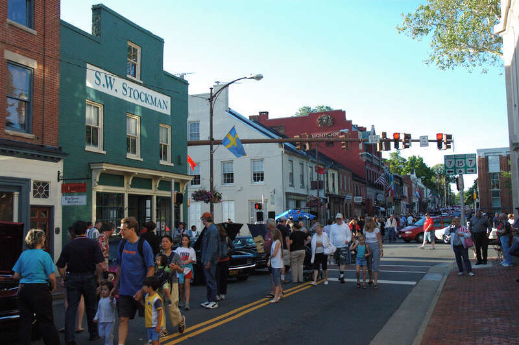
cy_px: 172
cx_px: 260
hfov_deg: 51.3
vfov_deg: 35.4
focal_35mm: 38
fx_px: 540
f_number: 4.5
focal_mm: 25
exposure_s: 1/2000
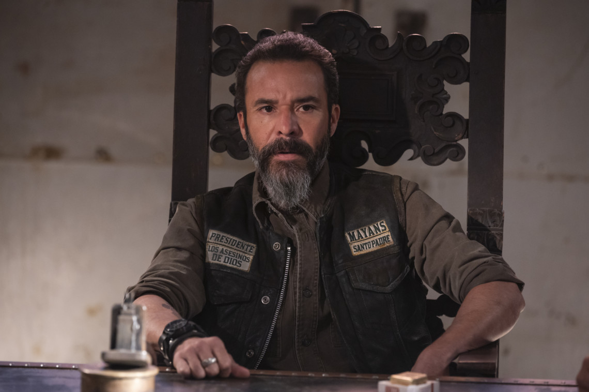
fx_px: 3269
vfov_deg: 6.9
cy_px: 196
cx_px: 294
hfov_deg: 10.3
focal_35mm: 200
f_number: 4
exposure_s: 1/125
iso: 3200
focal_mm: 200
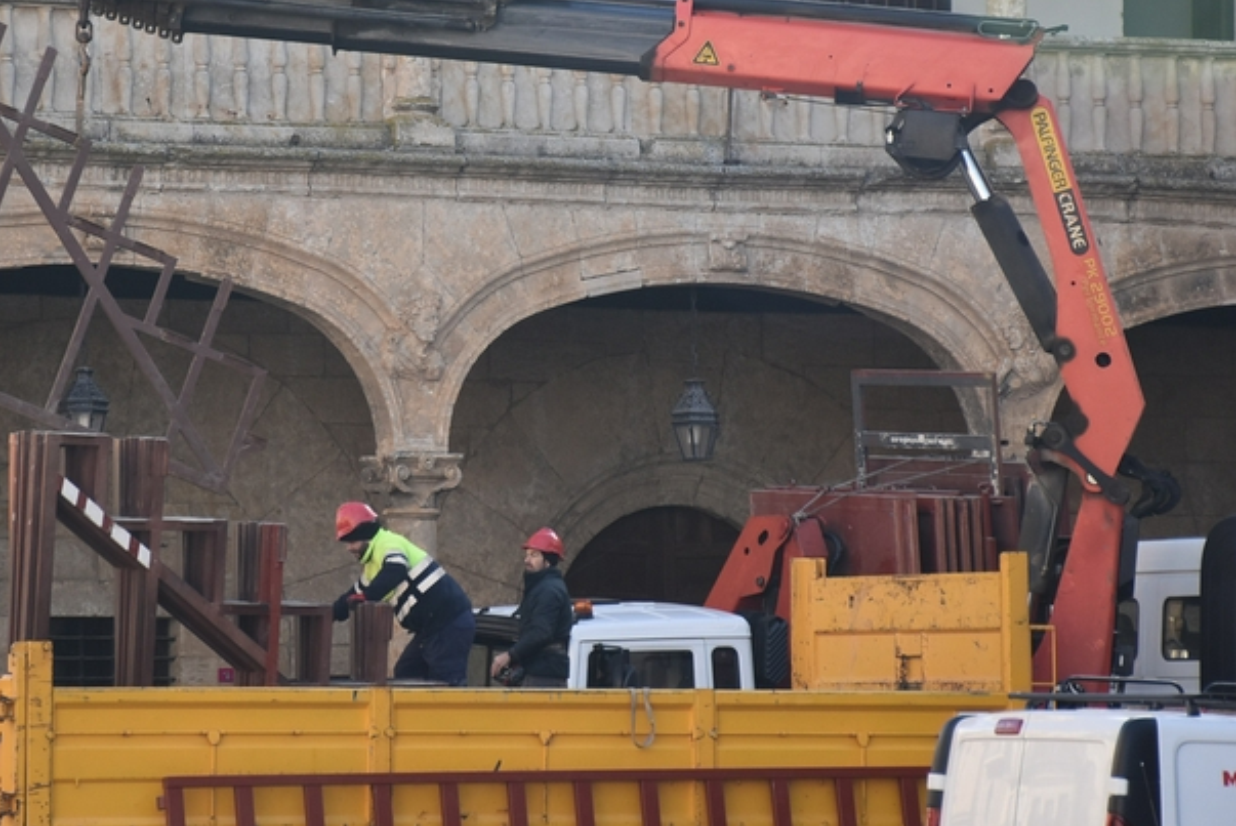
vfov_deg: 6.5
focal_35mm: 213
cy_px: 322
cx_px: 455
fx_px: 7309
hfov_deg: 9.7
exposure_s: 1/500
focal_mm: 95
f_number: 5.3
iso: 400
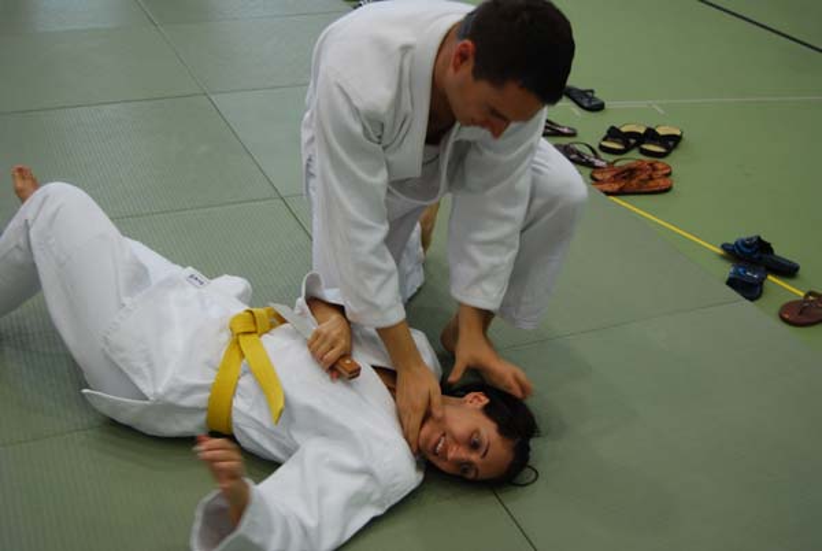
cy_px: 276
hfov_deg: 43.5
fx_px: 1029
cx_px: 411
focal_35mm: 45
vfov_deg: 30.0
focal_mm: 30
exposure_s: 1/40
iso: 200
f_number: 4.2
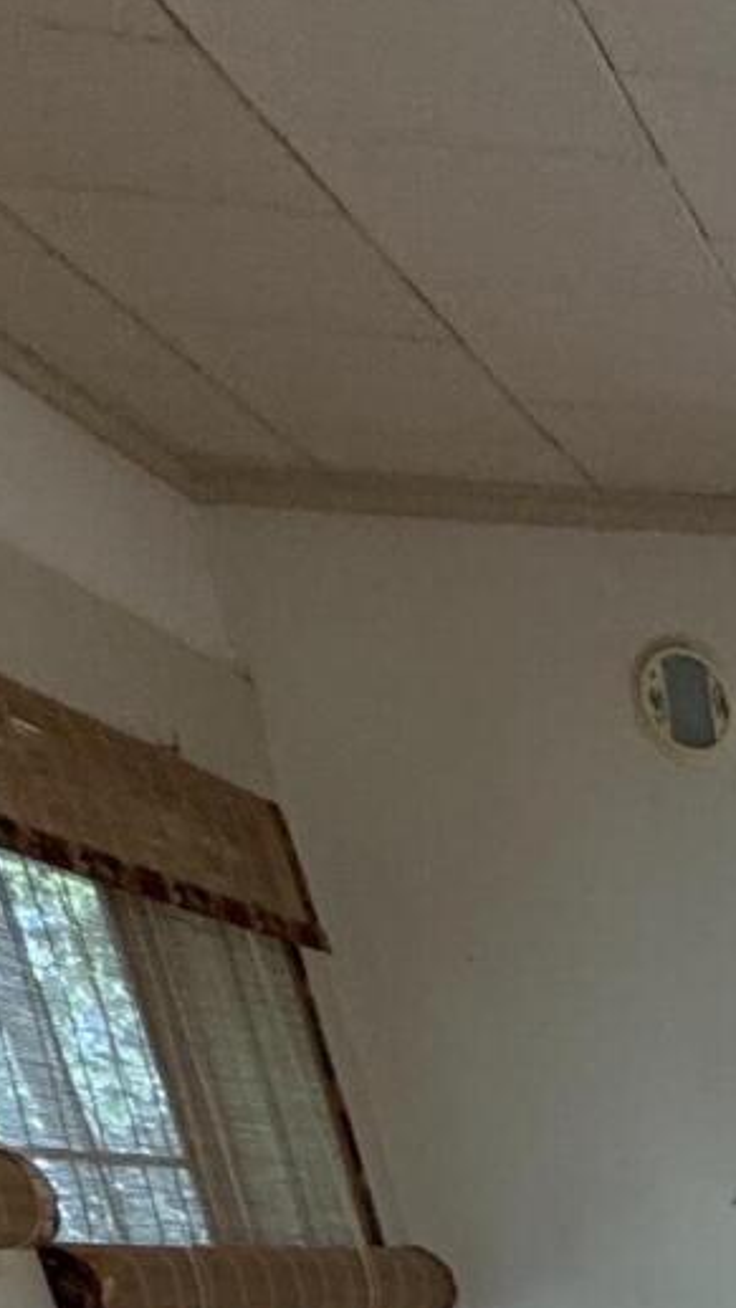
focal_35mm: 59
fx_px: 2046
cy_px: 2419
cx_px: 1763
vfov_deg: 21.3
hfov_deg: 14.1
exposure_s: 1/60
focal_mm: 2.22
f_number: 2.2
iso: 200
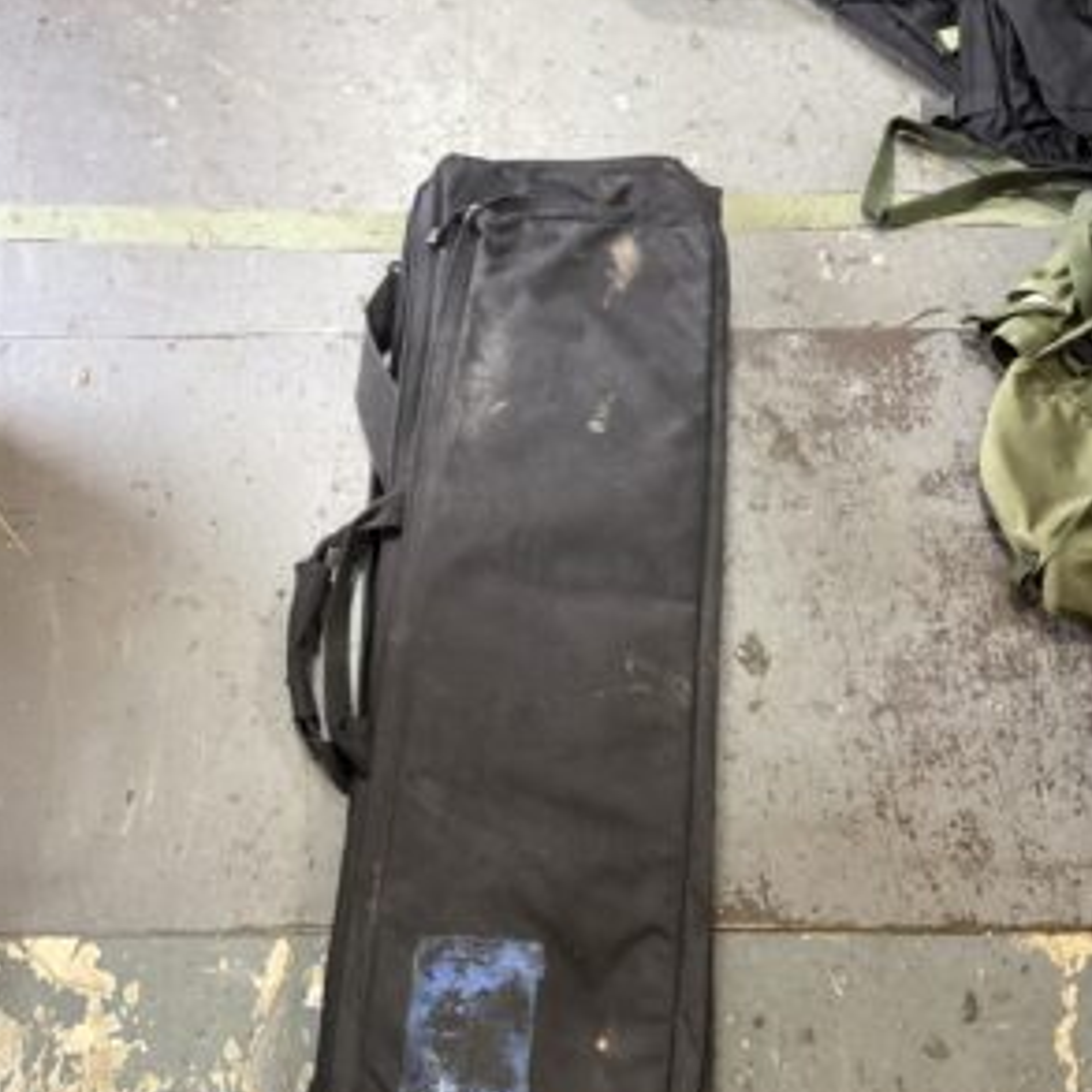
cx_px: 537
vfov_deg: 54.8
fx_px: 1035
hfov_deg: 55.6
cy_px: 701
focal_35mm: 29
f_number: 1.78
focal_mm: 6.76
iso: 500
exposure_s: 1/50
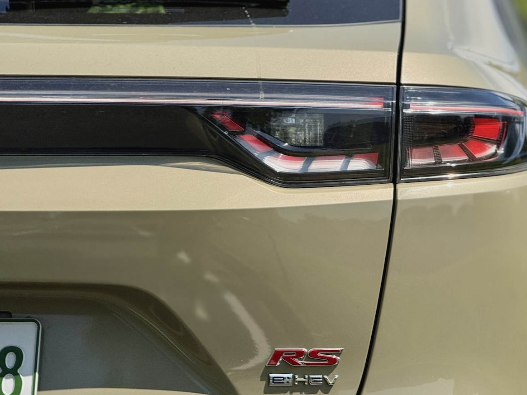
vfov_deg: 9.0
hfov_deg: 12.0
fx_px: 2512
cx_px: 360
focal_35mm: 165
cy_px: 233
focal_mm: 15.66
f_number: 2.8
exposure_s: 1/1866
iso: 50
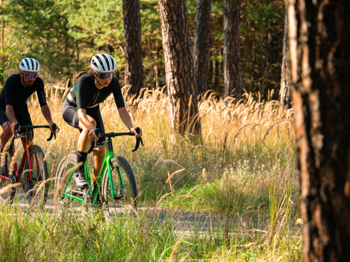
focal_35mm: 288
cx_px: 123
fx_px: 2912
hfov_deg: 6.9
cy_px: 145
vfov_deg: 5.2
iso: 500
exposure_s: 1/1000
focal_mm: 89
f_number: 4
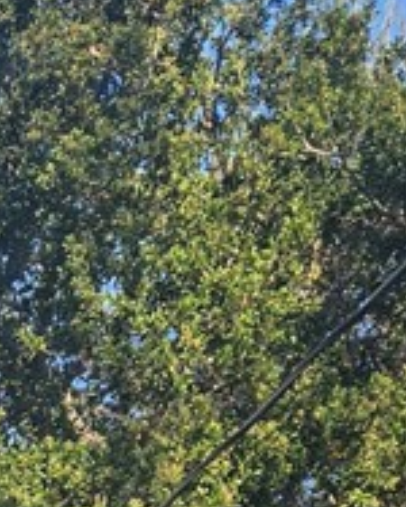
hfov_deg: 11.6
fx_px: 1844
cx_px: -319
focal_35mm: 123
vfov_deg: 12.5
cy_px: 1190
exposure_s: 1/957
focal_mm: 5.4
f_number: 1.8
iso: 25
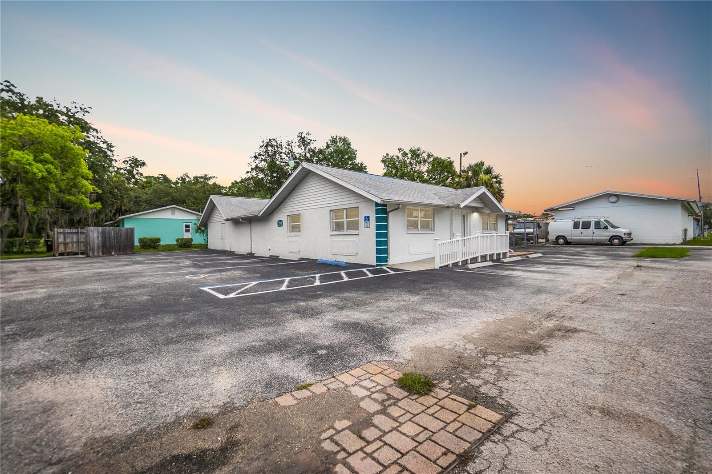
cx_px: 356
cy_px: 237
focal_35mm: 15
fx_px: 297
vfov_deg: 77.3
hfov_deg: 100.4
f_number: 4
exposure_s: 1/1600
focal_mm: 10
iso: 125
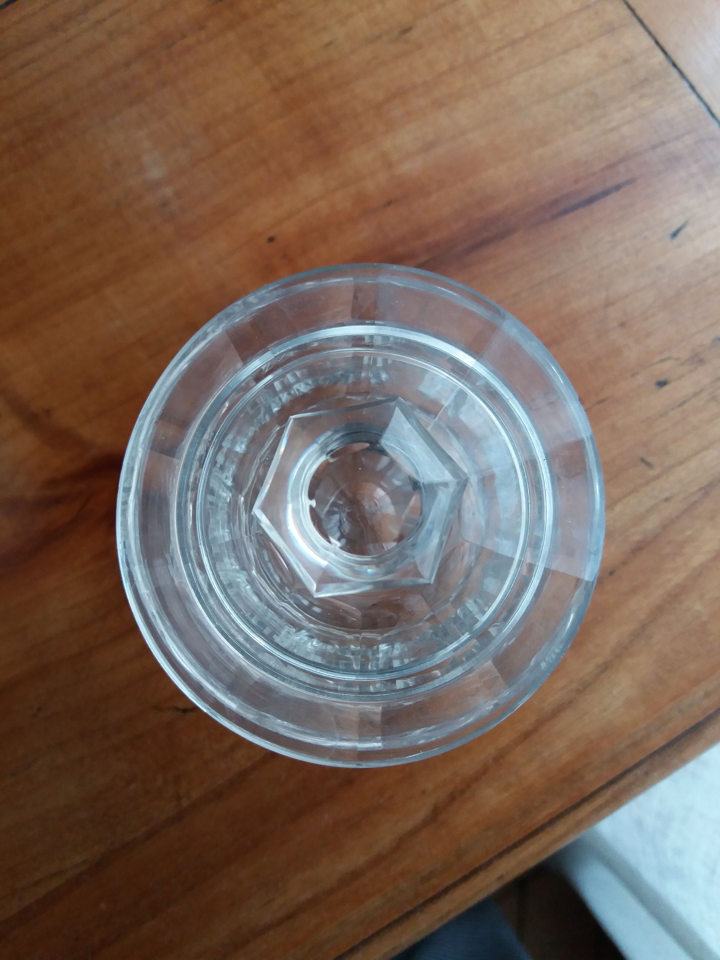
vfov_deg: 63.4
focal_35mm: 28
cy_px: 480
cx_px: 360
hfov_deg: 49.7
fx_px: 777
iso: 160
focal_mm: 3.7
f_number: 1.9
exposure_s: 1/33
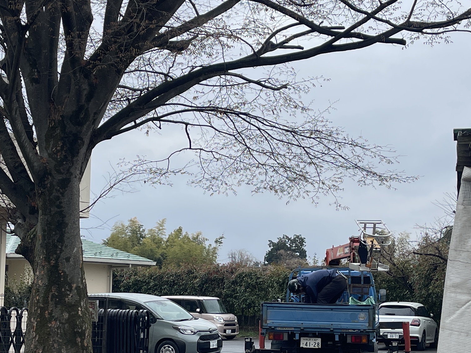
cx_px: 199
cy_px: 221
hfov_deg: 28.9
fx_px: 912
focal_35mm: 67
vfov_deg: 21.9
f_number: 1.6
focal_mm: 5.1
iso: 32
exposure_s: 1/2387
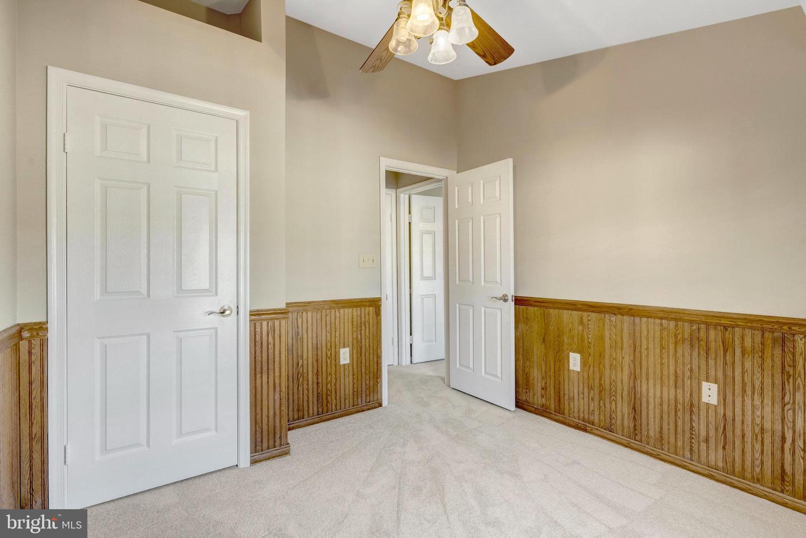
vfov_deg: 73.7
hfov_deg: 96.7
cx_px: 403
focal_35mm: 16
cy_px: 269
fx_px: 358
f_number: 8
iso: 1250
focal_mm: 16
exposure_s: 1/60
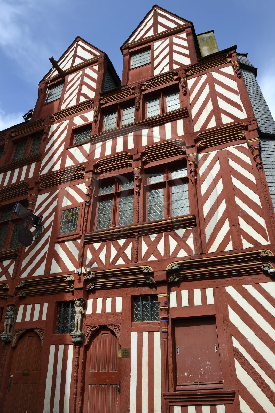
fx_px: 298
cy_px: 206
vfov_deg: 69.4
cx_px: 138
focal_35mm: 26
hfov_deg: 49.5
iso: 200
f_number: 11
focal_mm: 26
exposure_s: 1/200
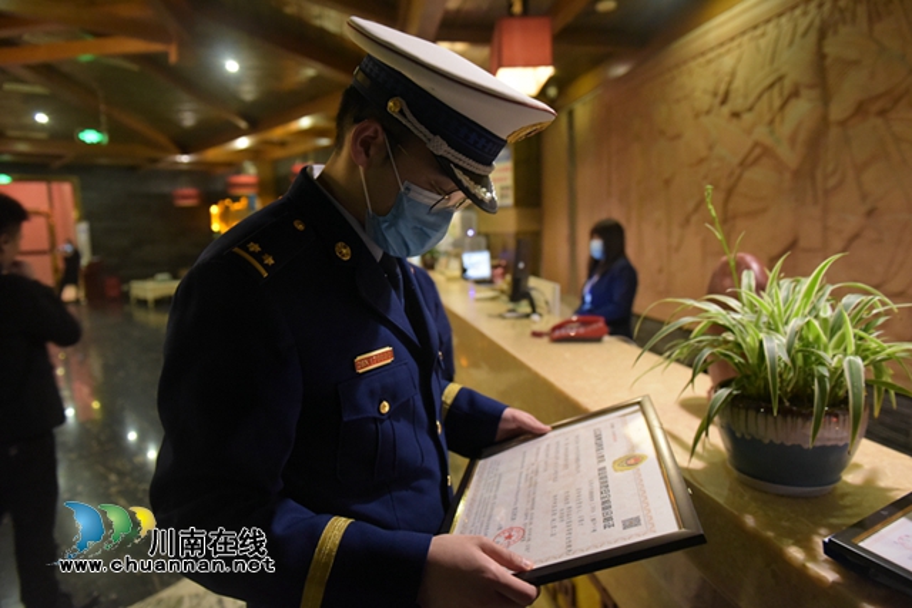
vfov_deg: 53.2
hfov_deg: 73.7
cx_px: 456
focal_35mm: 24
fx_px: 608
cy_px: 304
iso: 5000
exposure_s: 1/40
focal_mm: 24
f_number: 3.2
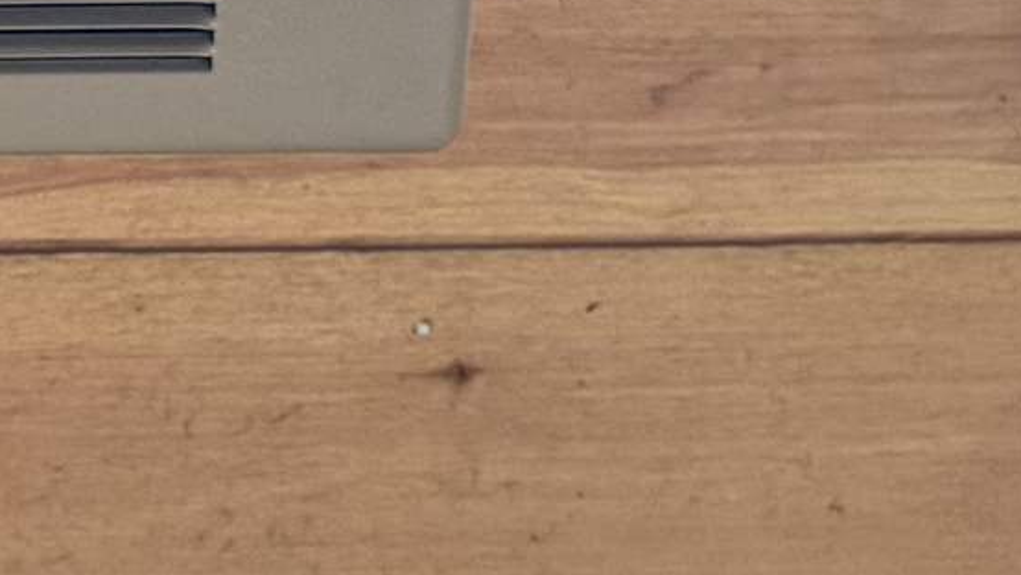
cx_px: -800
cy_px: -116
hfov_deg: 13.4
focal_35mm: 145
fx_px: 3927
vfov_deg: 8.3
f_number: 1.78
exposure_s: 1/120
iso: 200
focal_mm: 6.76
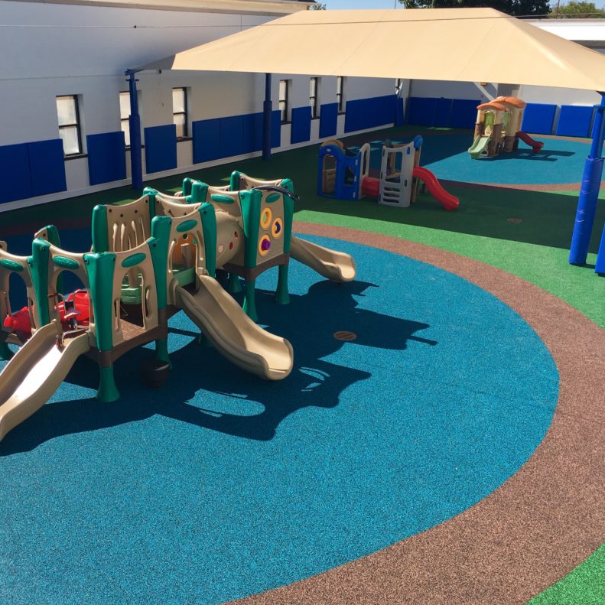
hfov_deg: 47.0
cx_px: 253
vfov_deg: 47.2
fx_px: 692
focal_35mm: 35
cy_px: 303
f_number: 2.2
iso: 25
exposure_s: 1/1099
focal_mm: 4.15
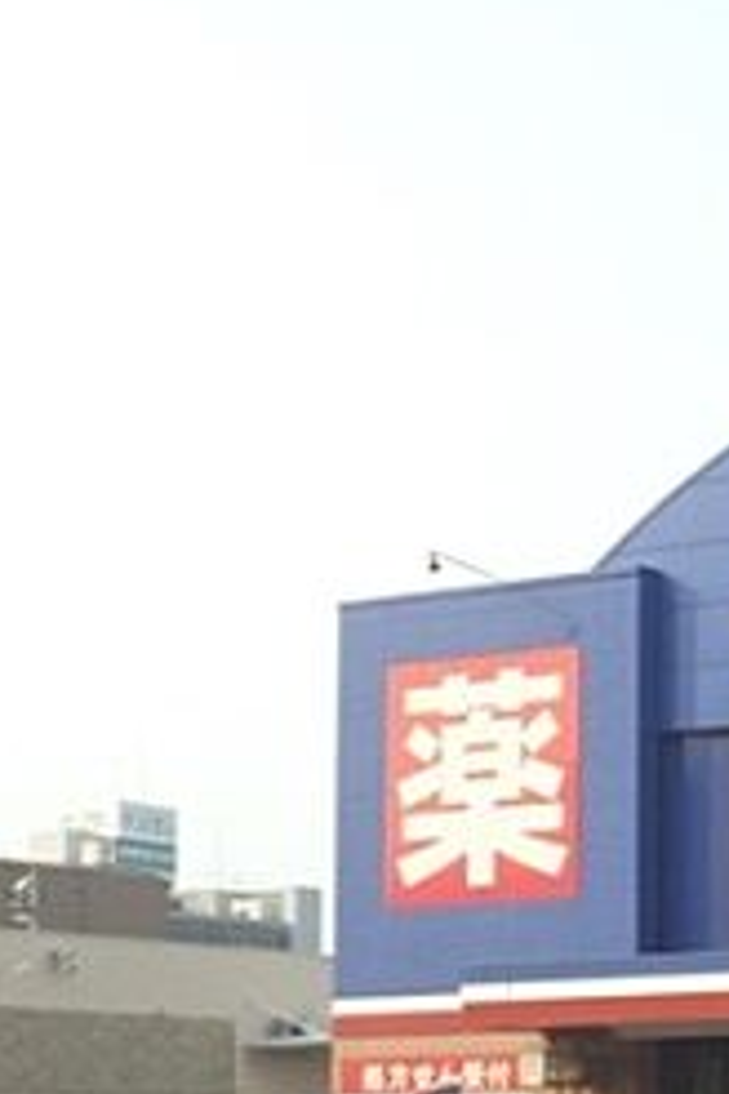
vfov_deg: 17.0
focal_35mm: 119
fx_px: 3614
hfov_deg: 11.0
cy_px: 898
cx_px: 1194
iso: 80
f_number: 4.2
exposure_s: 1/500
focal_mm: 7.9
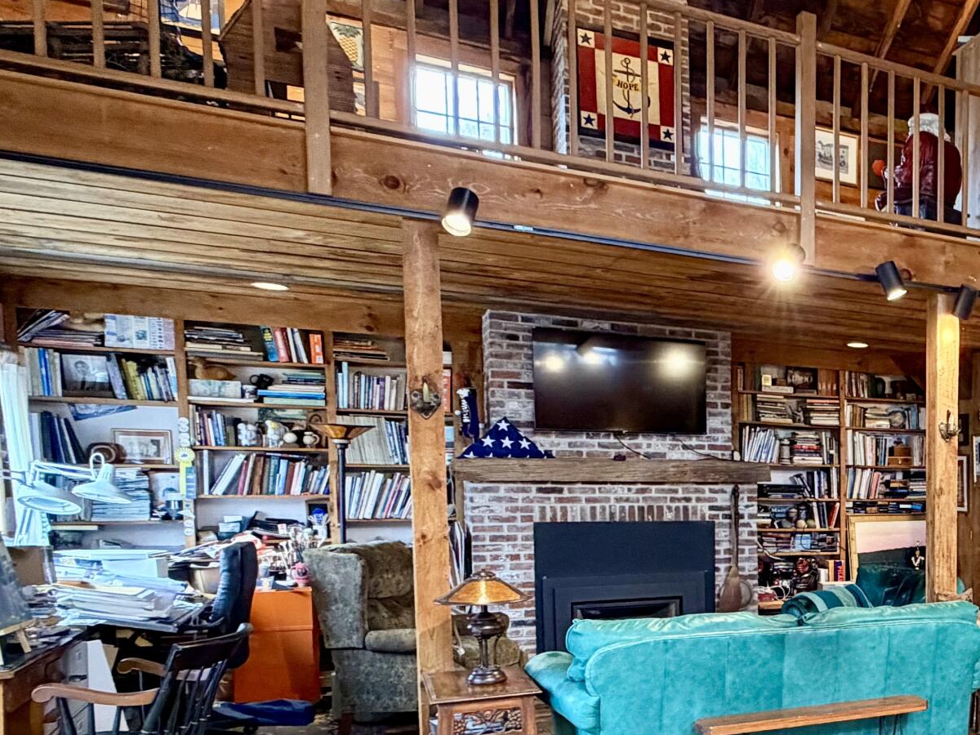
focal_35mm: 35
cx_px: 976
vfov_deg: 39.5
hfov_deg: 44.8
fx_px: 991
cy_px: 559
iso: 400
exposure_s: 1/60
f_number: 2.2
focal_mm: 2.22
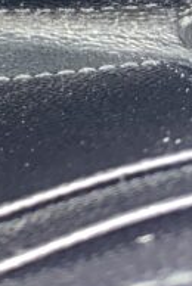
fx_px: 1092
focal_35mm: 137
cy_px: -146
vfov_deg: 14.0
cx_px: -198
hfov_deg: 9.4
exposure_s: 1/10
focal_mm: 4.25
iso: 80
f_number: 1.8
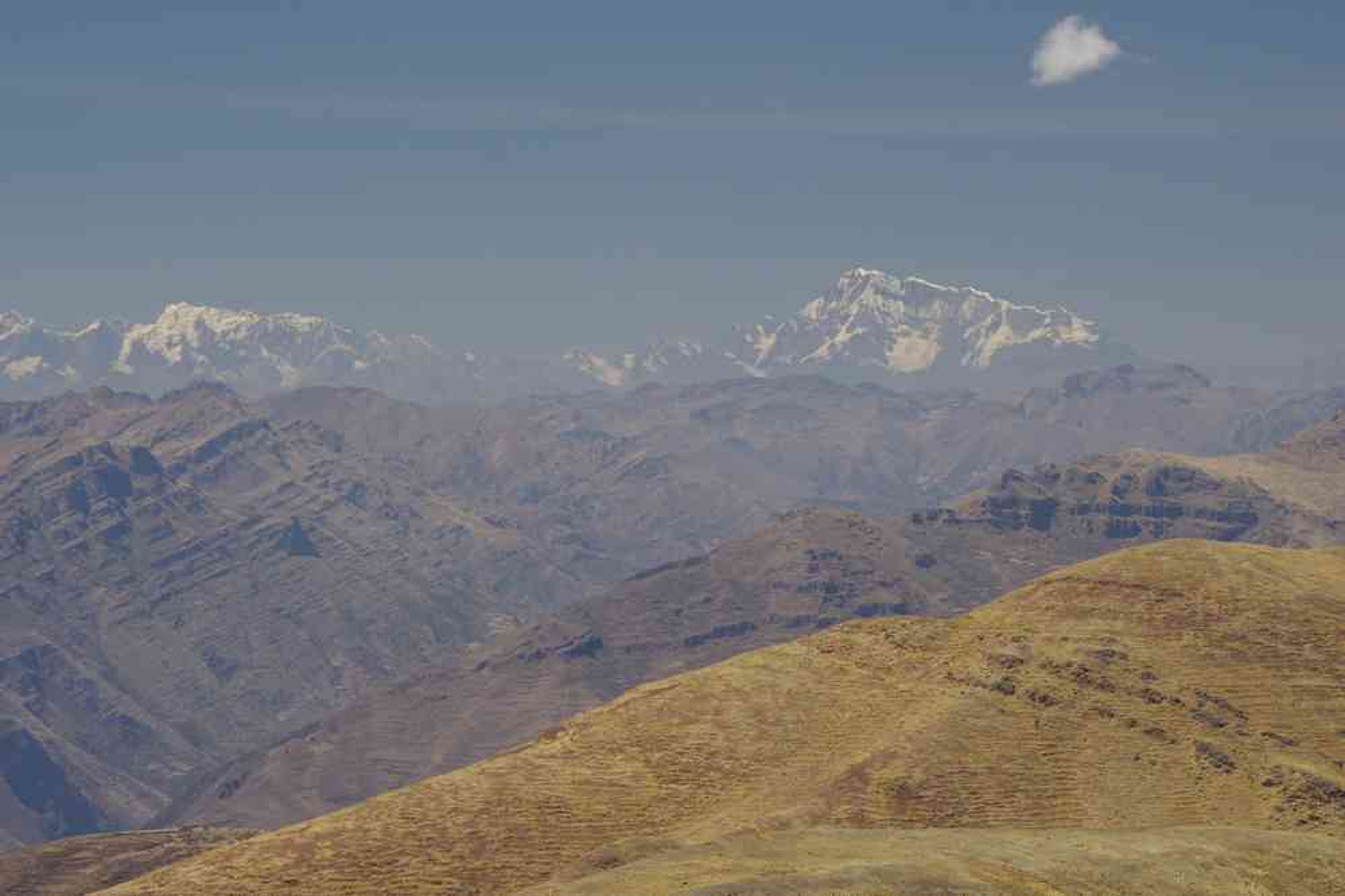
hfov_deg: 11.4
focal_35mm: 180
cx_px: 672
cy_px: 448
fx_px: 6724
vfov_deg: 7.6
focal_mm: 120
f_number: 9
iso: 200
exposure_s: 1/200
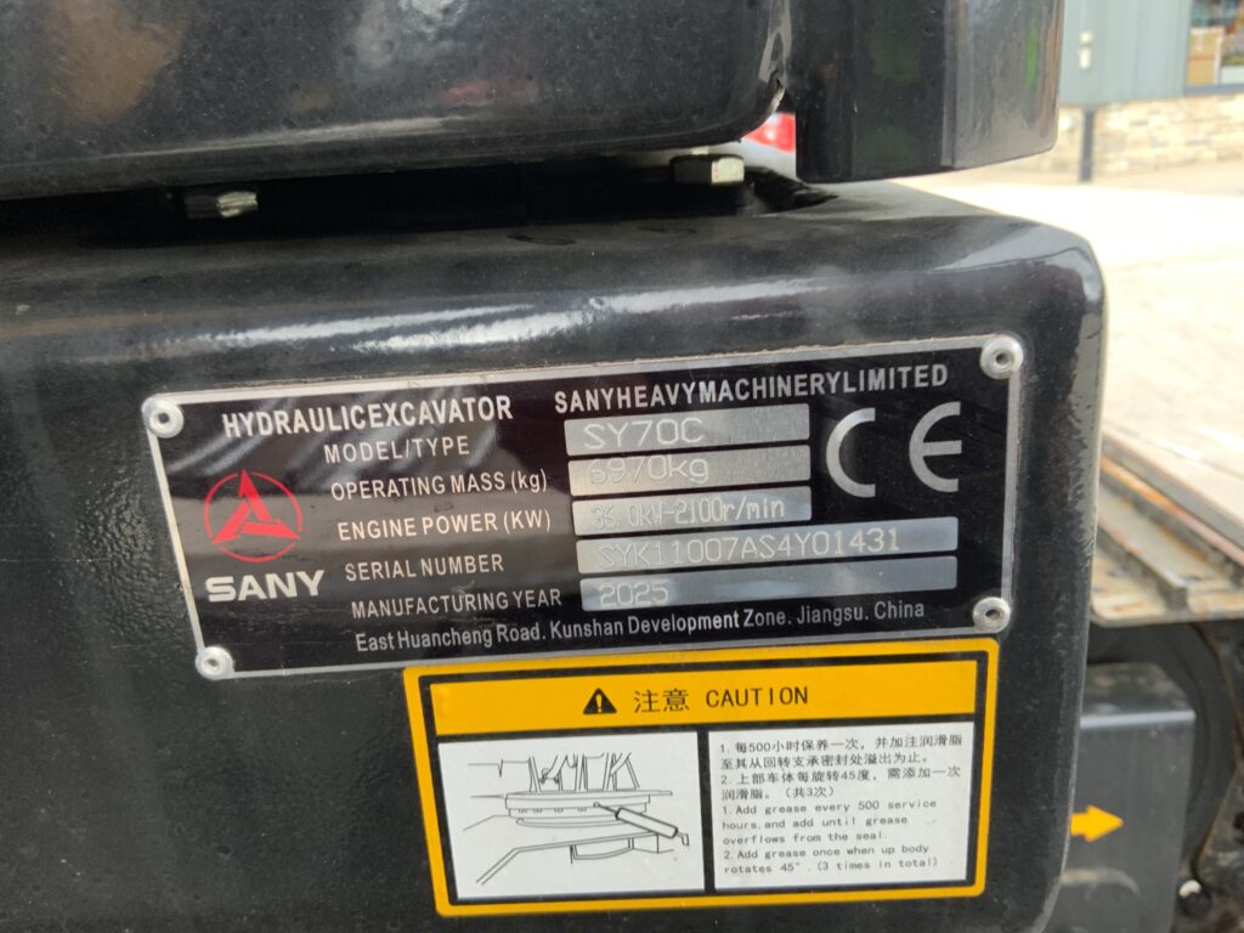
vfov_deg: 48.2
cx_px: 622
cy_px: 466
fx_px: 1042
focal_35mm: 29
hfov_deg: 61.7
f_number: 1.8
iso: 64
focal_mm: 3
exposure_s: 1/89
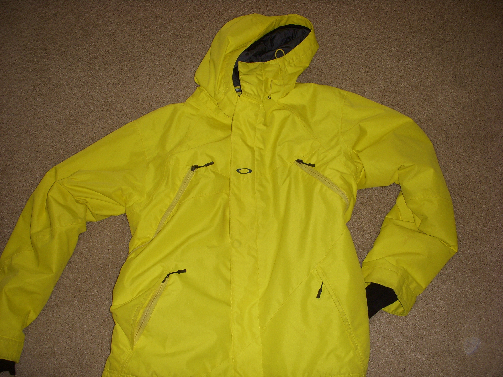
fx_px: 552
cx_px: 252
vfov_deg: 37.7
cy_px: 188
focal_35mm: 38
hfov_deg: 49.0
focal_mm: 6.3
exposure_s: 1/30
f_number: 3.3
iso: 100
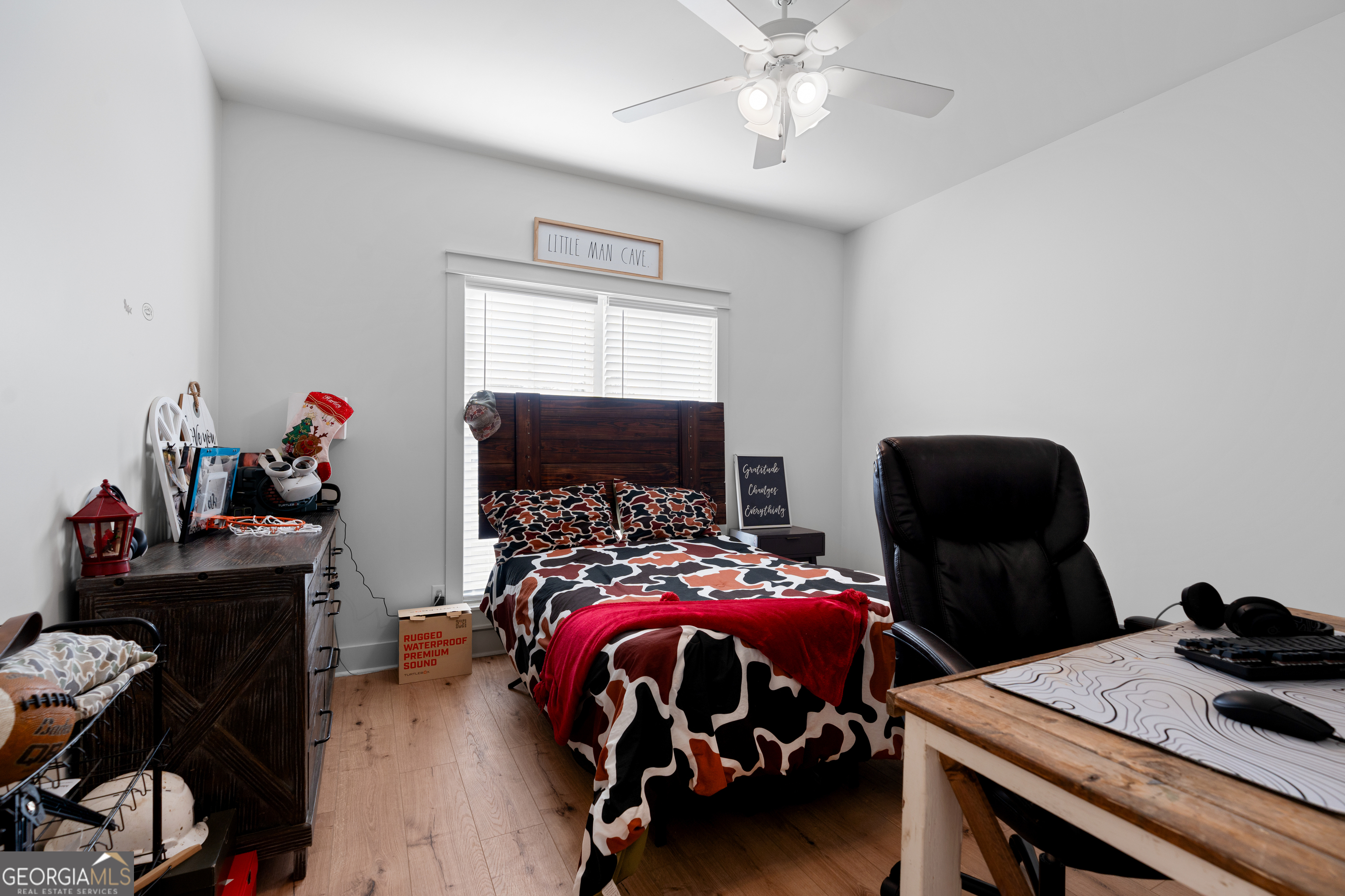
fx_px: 598
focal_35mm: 16
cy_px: 448
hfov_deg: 96.7
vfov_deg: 73.7
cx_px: 672
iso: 100
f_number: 6.3
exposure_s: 1/15
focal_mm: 16
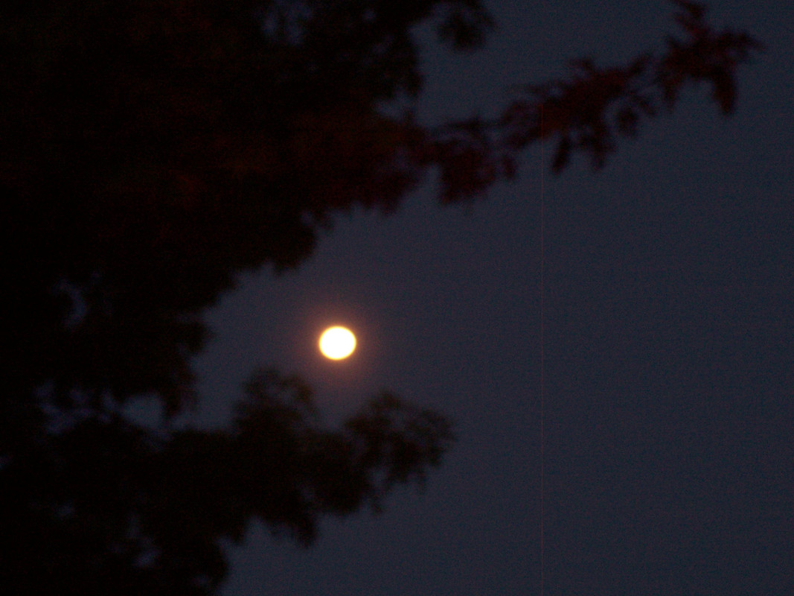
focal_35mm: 102
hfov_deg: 19.3
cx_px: 397
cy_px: 298
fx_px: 2339
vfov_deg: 14.5
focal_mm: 16.8
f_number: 4.6
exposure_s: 1/8
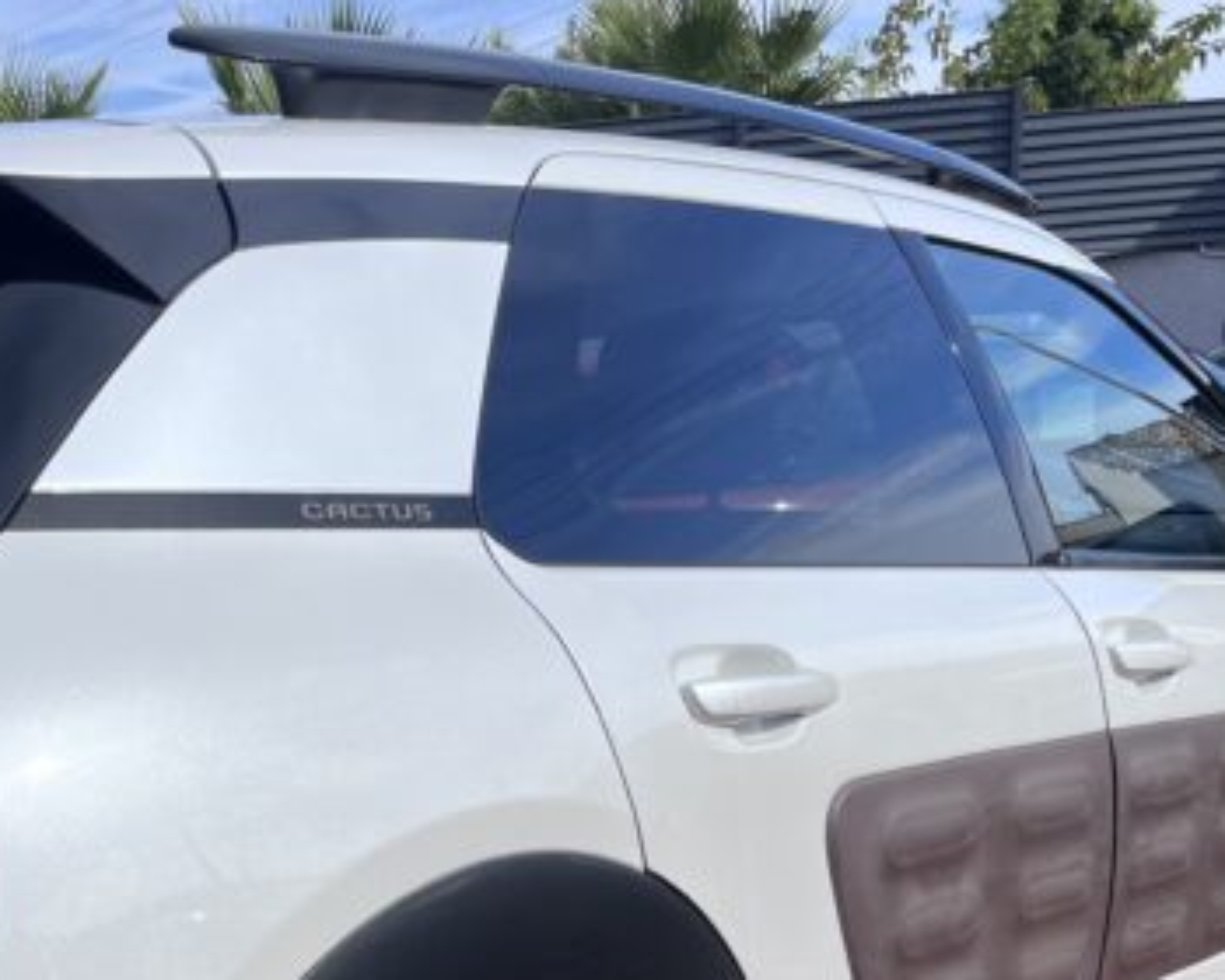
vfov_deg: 25.2
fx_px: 2103
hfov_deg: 31.5
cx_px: 206
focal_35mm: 58
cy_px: 938
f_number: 1.6
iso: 50
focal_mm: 5.1
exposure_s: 1/3413
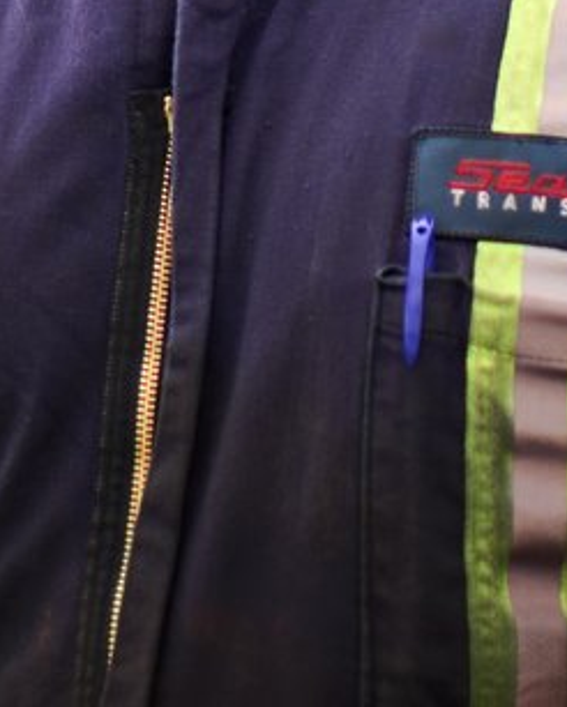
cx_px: -60
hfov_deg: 7.0
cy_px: -519
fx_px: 4589
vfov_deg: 8.5
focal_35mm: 219
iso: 64
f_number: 1.4
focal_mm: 35
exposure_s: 1/2000
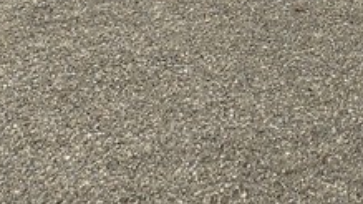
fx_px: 1761
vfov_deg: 5.7
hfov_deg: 11.7
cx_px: 257
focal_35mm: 183
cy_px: -595
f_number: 1.7
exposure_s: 1/868
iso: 12
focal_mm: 6.3
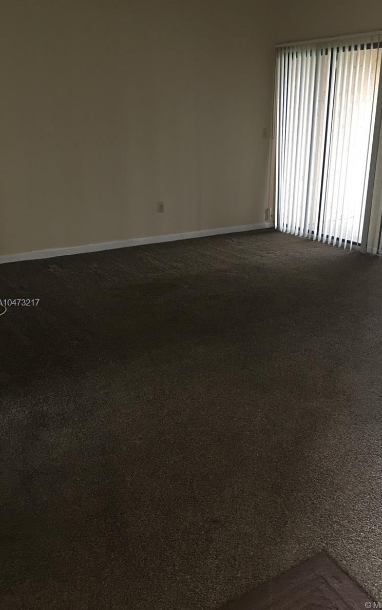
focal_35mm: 31
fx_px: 516
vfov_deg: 61.2
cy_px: 304
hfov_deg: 40.5
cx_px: 226
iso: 100
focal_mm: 4.15
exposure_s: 1/10
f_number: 2.2
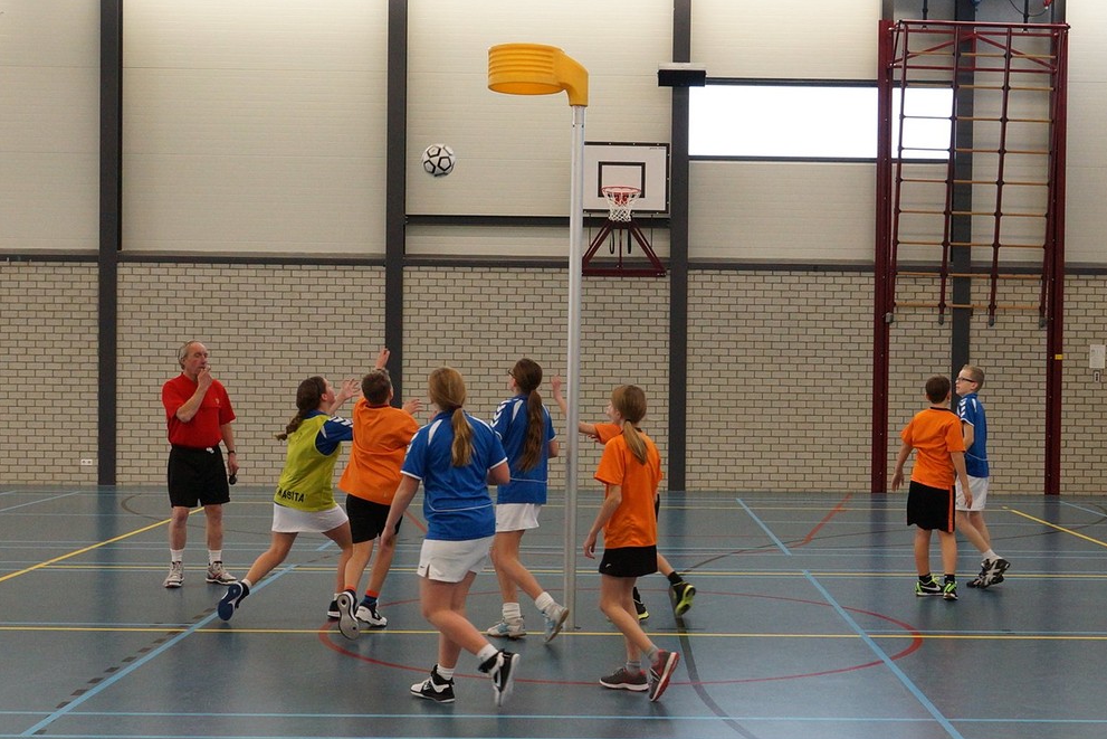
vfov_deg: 42.3
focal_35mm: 31
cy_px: 362
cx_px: 552
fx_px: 953
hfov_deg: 60.3
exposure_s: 1/200
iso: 1000
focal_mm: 20
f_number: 4
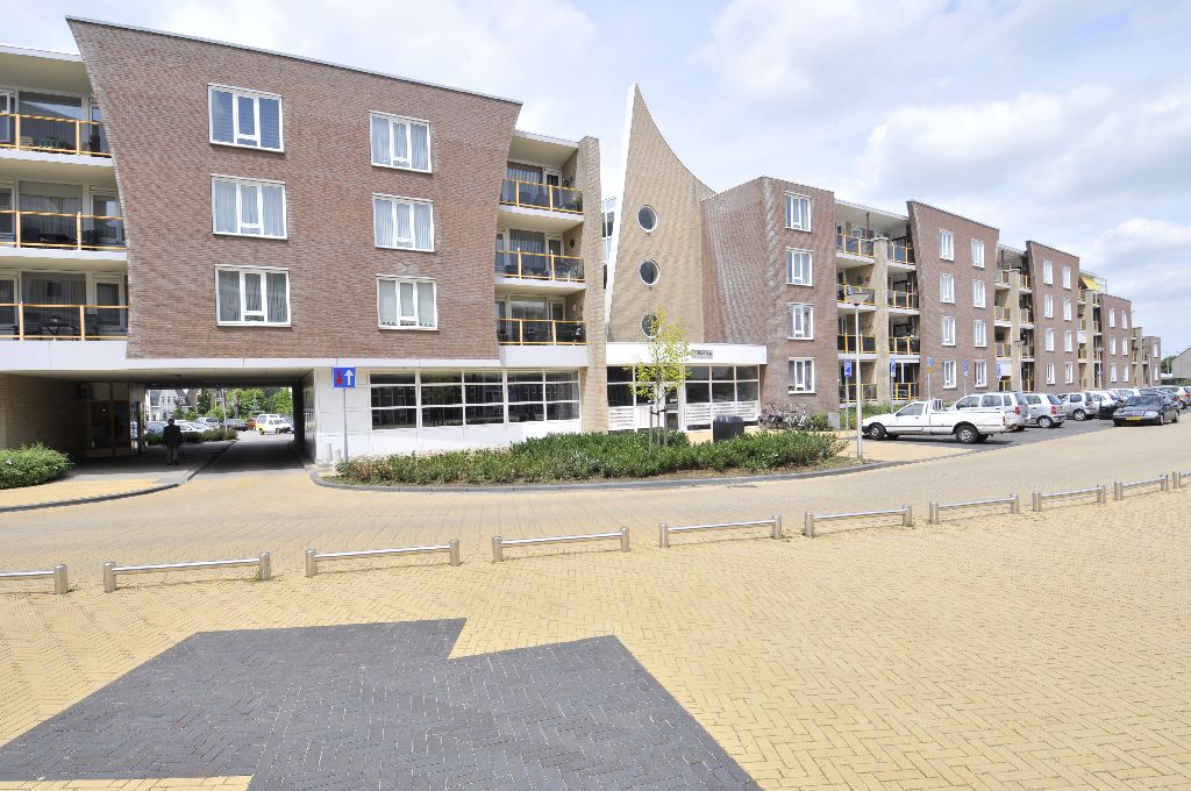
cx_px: 596
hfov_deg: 90.1
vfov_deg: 67.2
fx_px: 595
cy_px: 396
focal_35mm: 18
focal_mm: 12
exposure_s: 1/320
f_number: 9
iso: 200
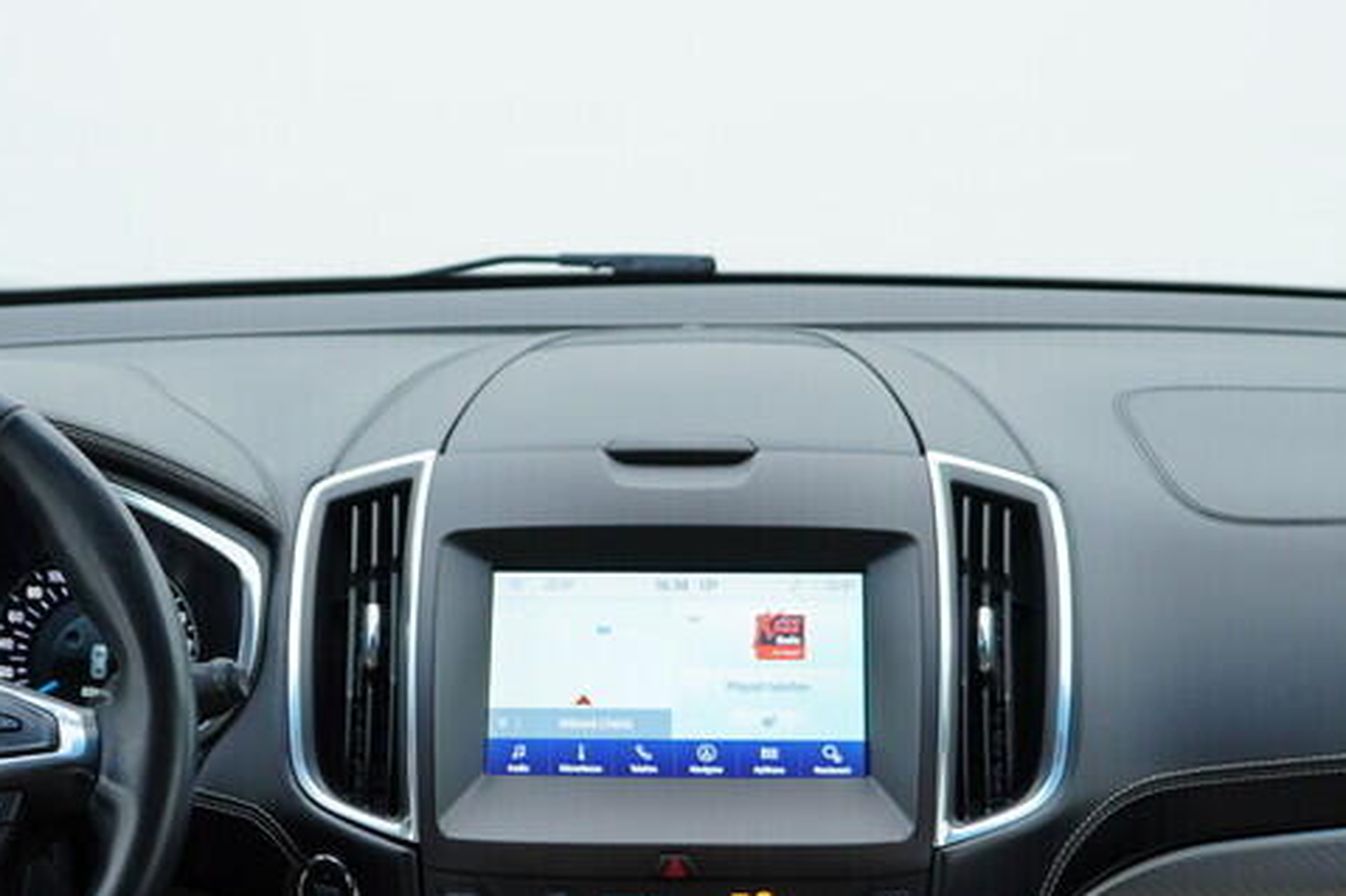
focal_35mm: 77
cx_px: 615
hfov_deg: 26.3
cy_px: 678
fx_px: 2878
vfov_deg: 17.6
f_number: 3.2
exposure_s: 1/50
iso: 125
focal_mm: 24
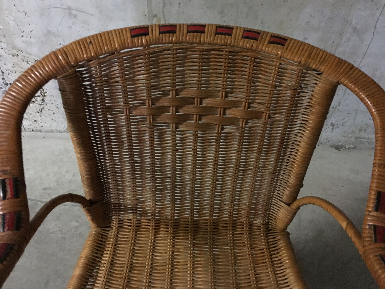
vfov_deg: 48.2
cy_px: 144
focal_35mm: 29
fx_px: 323
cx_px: 192
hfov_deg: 61.7
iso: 100
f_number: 2.2
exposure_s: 1/4
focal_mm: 4.15
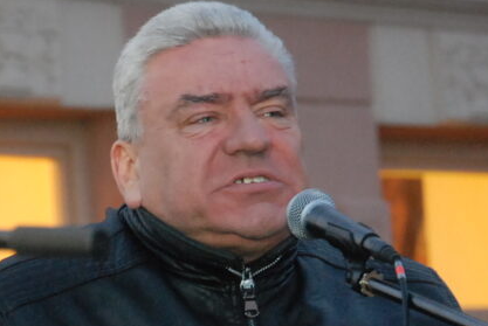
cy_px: 286
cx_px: 260
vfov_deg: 3.8
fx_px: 4899
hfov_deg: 5.7
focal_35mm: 361
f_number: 5.6
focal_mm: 98
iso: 1600
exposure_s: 1/80
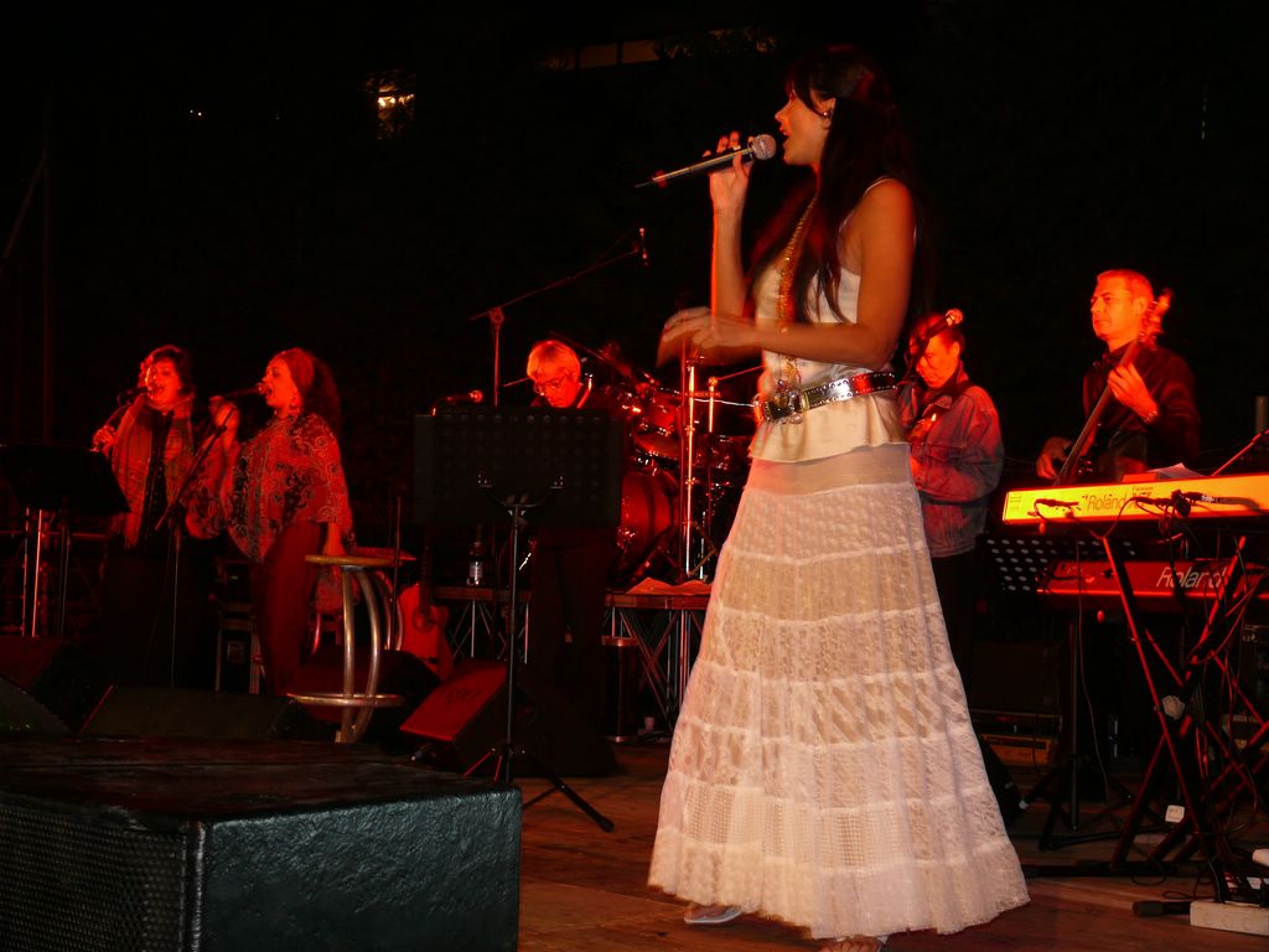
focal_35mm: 59
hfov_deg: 32.7
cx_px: 634
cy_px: 476
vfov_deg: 24.8
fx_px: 2163
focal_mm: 12.5
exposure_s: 1/30
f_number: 3.2
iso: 100
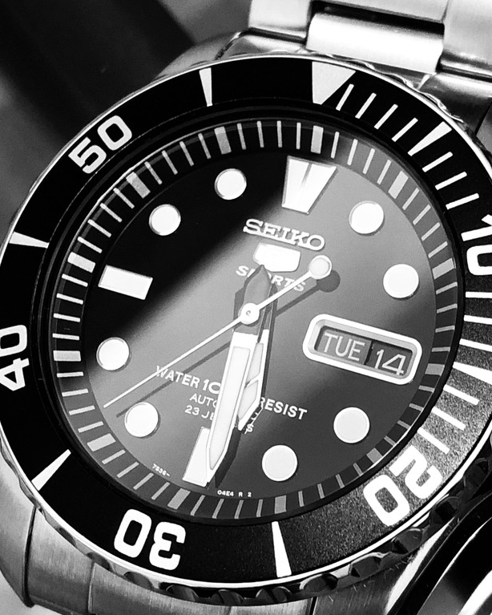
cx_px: 260
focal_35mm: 76
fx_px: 1383
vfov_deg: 25.1
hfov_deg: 20.2
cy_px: 307
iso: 100
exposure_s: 1/13
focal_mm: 4
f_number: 1.8
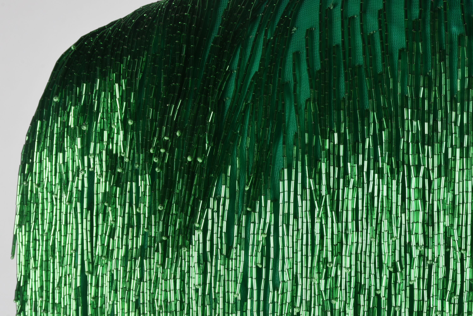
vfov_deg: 10.2
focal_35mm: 135
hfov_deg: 15.2
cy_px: 158
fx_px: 1775
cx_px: 236
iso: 320
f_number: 16
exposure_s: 1/125
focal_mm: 90
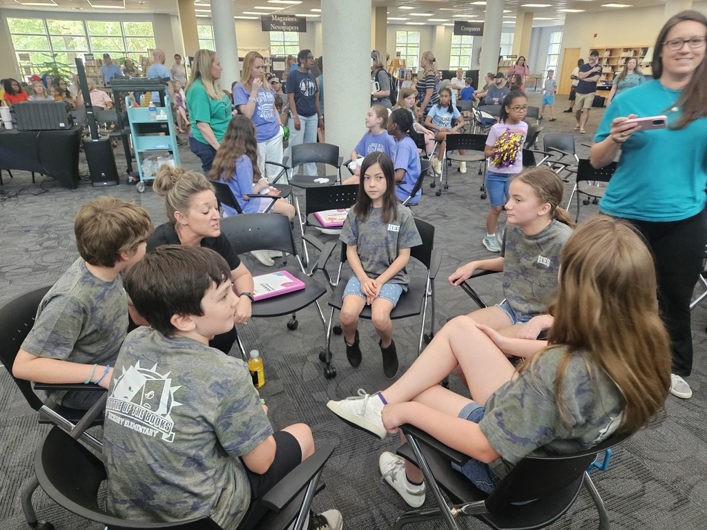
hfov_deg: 73.9
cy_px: 265
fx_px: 470
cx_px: 354
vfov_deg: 58.9
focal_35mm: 23
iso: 500
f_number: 1.8
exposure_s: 1/120
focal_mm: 5.4
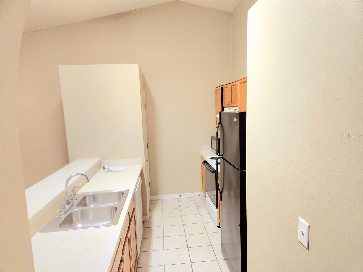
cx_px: 182
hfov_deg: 73.9
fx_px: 241
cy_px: 136
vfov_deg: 58.9
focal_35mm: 23
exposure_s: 1/60.2
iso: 160
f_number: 1.8
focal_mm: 5.4
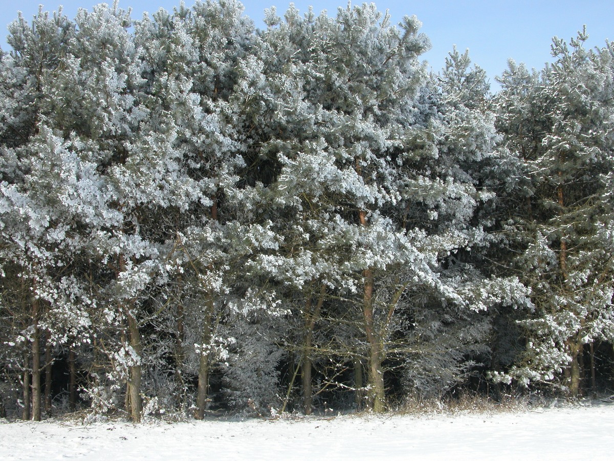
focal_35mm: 35
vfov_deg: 40.7
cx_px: 307
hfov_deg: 52.6
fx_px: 621
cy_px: 230
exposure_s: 1/496
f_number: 5
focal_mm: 8.9
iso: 100
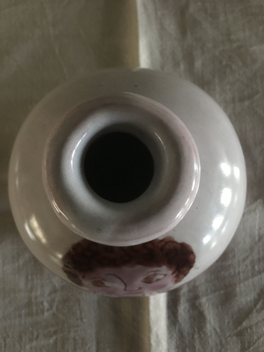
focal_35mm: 29
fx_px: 295
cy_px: 176
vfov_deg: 61.7
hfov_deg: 48.2
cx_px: 132
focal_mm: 4.15
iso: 80
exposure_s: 1/4
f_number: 2.2
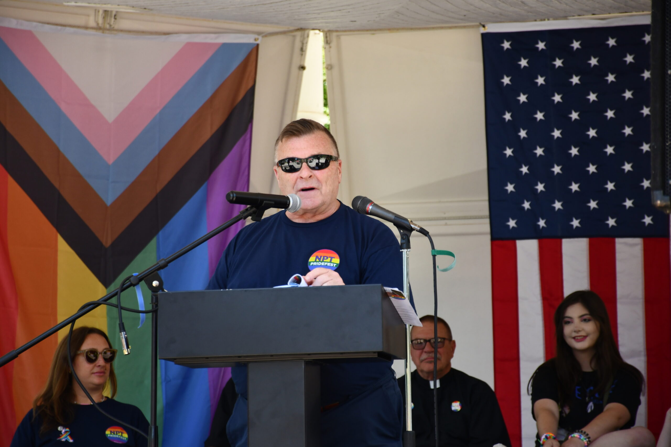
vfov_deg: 7.0
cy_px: 224
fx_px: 3635
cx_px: 336
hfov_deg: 10.5
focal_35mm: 195
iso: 500
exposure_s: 1/250
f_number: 5.6
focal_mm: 130
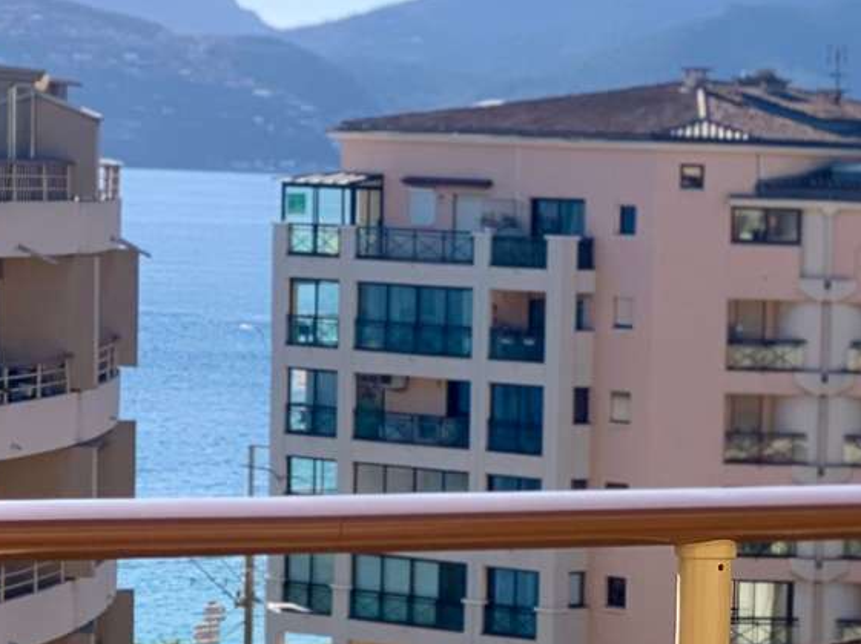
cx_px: 1111
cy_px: 707
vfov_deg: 7.8
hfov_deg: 10.2
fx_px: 4723
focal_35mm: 190
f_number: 2.4
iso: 16
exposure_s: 1/1089
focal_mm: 6
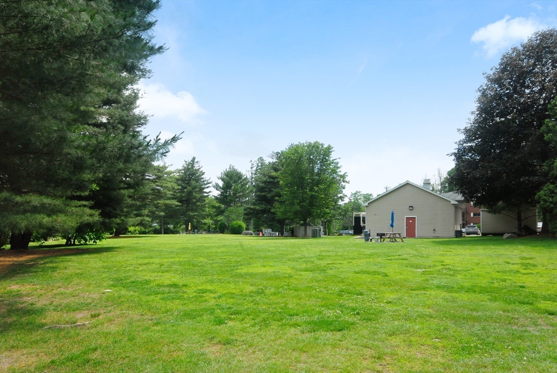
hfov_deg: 73.7
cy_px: 186
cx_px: 278
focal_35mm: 24
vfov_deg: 53.3
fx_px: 372
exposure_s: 1/100
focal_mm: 16
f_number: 16
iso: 400
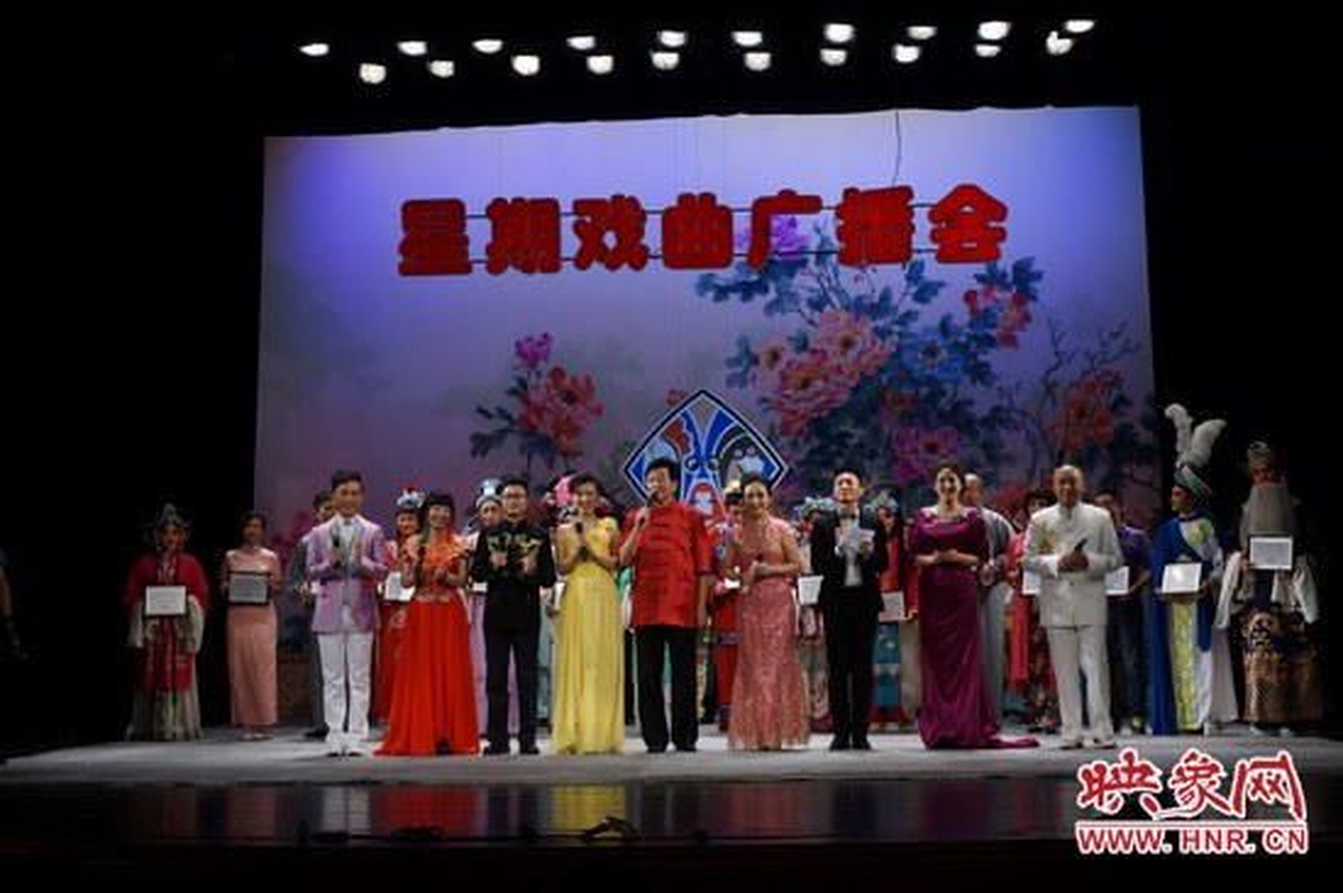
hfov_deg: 41.1
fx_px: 1790
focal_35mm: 48
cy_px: 446
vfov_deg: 28.0
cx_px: 672
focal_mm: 32
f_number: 4.5
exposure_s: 1/320
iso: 400
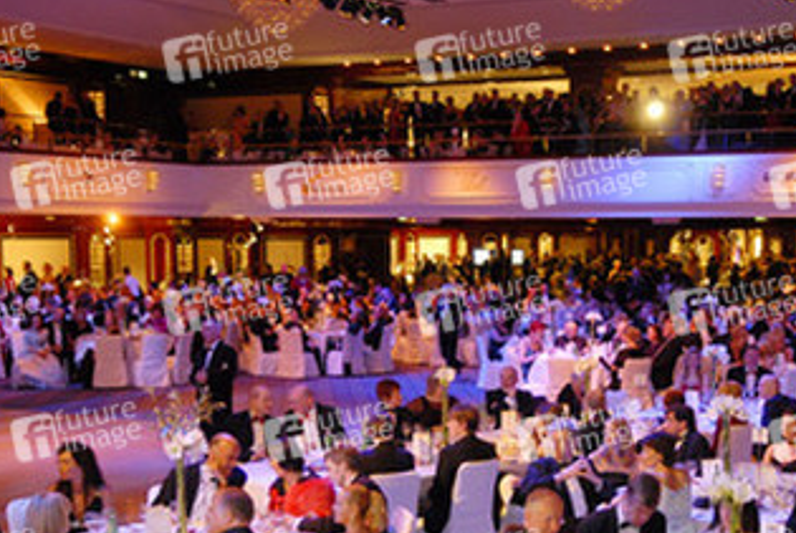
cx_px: 510
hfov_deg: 31.2
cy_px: 369
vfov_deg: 21.2
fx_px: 1417
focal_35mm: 64
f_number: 3.2
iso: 640
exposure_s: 1/20
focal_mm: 30
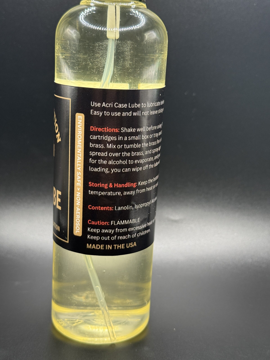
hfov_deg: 30.3
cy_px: 180
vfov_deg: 39.7
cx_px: 135
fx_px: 499
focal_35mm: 48
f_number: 1.78
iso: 100
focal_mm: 6.76
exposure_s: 1/80
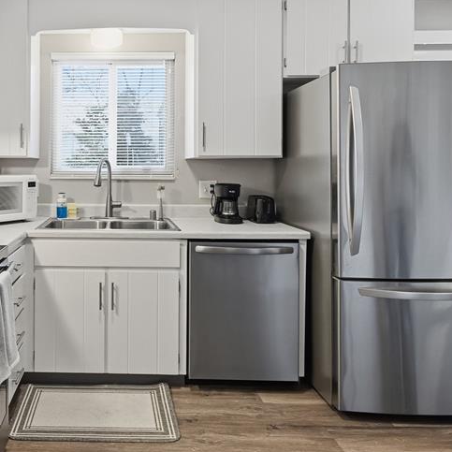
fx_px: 412
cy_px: 168
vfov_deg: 56.7
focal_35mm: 28
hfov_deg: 54.4
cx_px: 105
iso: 800
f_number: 11
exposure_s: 1/60
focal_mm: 15.5
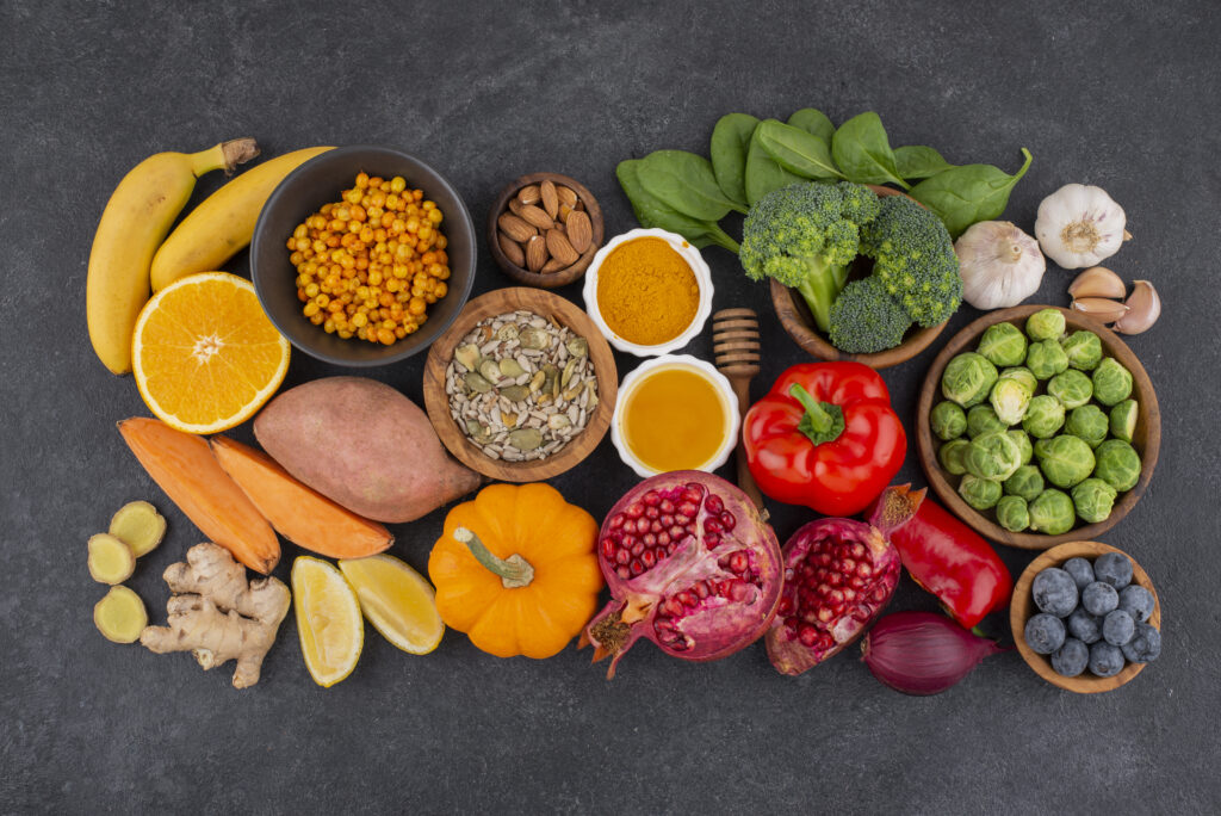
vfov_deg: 27.0
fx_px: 1697
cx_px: 610
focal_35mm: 50
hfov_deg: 39.6
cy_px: 408
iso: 100
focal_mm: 50
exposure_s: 1/100
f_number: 9
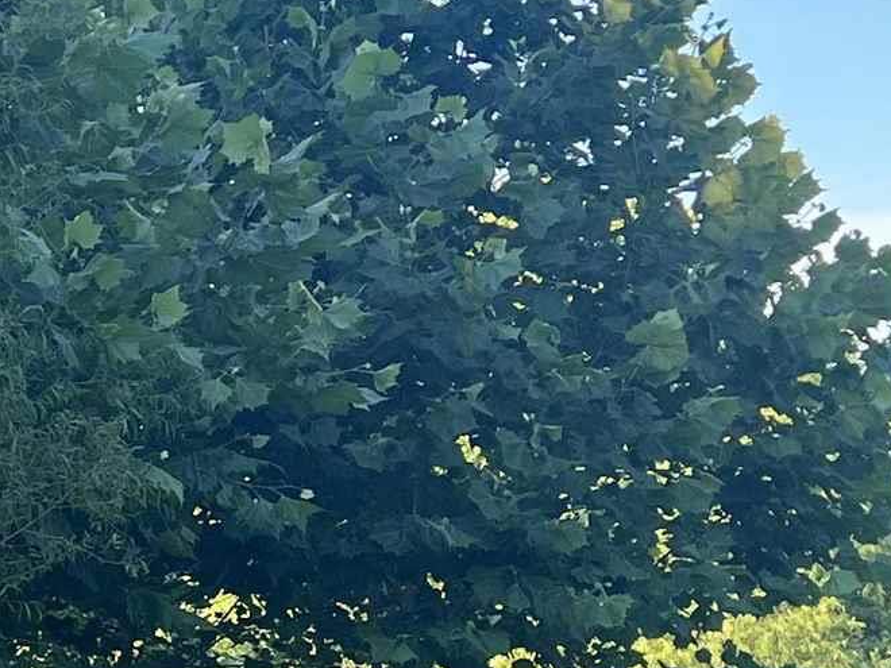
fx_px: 3114
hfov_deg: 15.4
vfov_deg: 12.2
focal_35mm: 121
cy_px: 487
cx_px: -325
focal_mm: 5.7
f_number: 1.5
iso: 50
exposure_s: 1/827
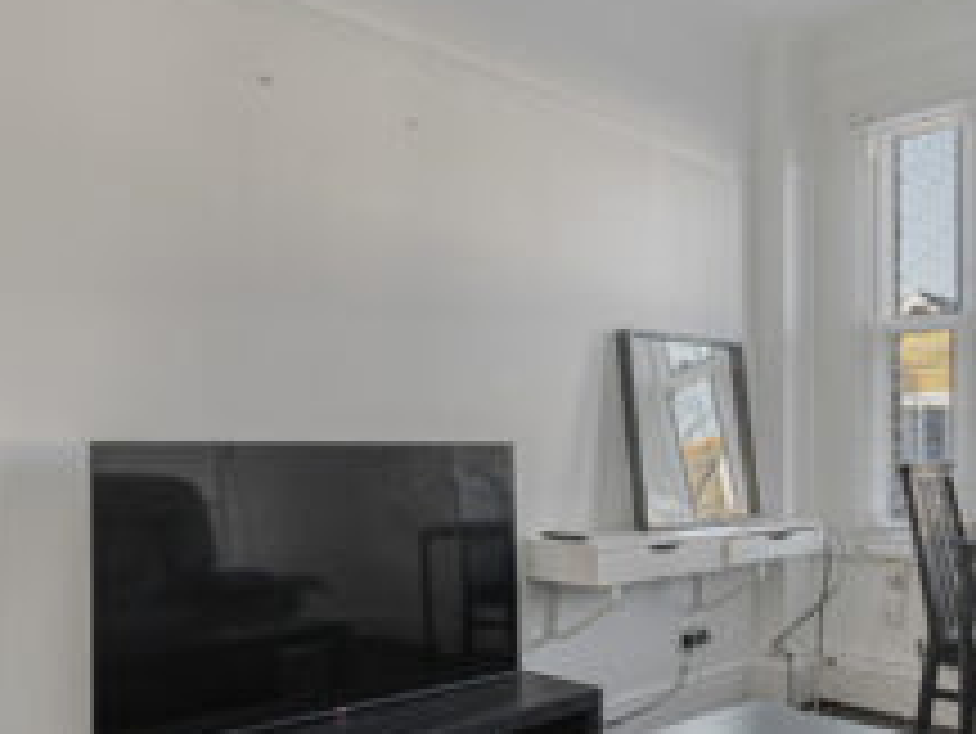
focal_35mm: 34
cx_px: 562
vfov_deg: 41.8
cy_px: 353
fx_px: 959
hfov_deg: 53.7
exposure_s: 1/2.5
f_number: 8
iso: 320
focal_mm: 12
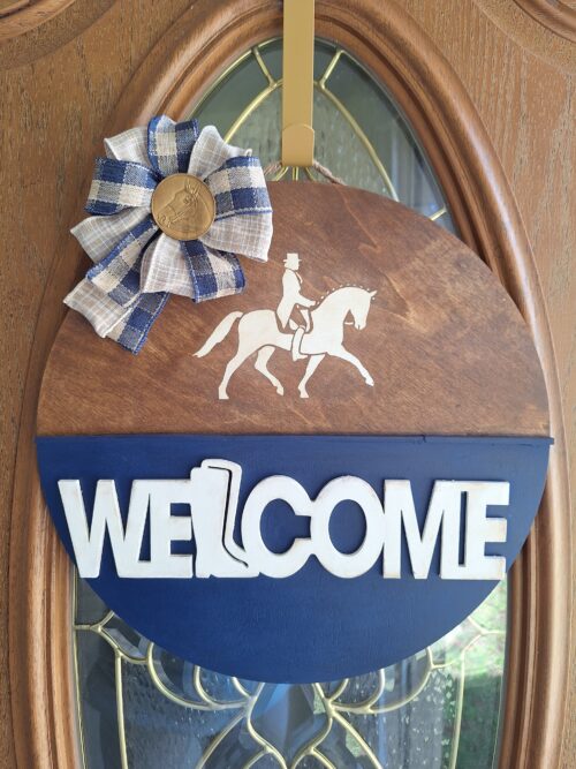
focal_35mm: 23
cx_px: 288
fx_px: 510
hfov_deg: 58.9
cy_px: 384
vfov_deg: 73.9
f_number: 1.8
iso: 50
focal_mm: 5.54
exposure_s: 1/60
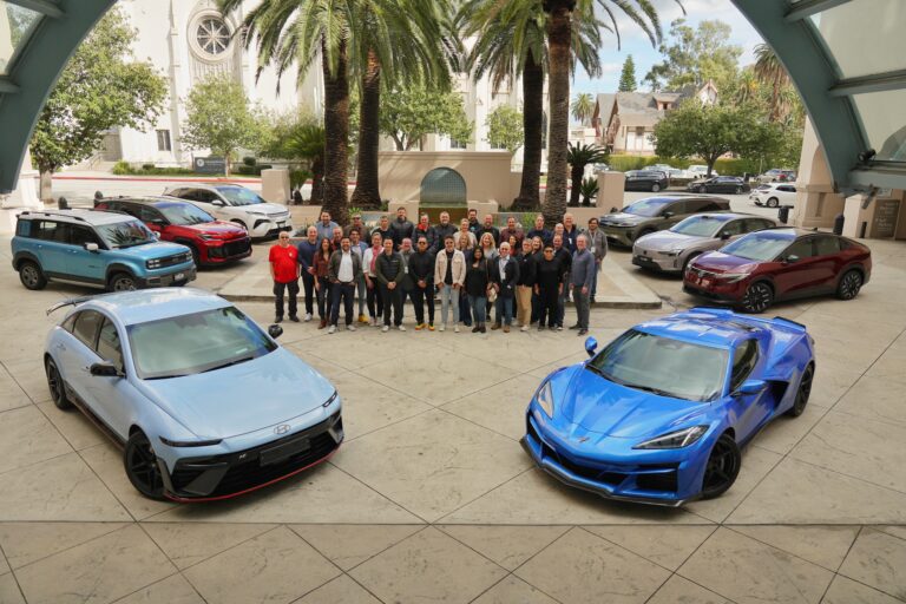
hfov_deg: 73.7
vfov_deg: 53.1
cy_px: 302
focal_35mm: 24
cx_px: 453
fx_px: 604
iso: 125
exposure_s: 1/1000
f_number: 2.8
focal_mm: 16
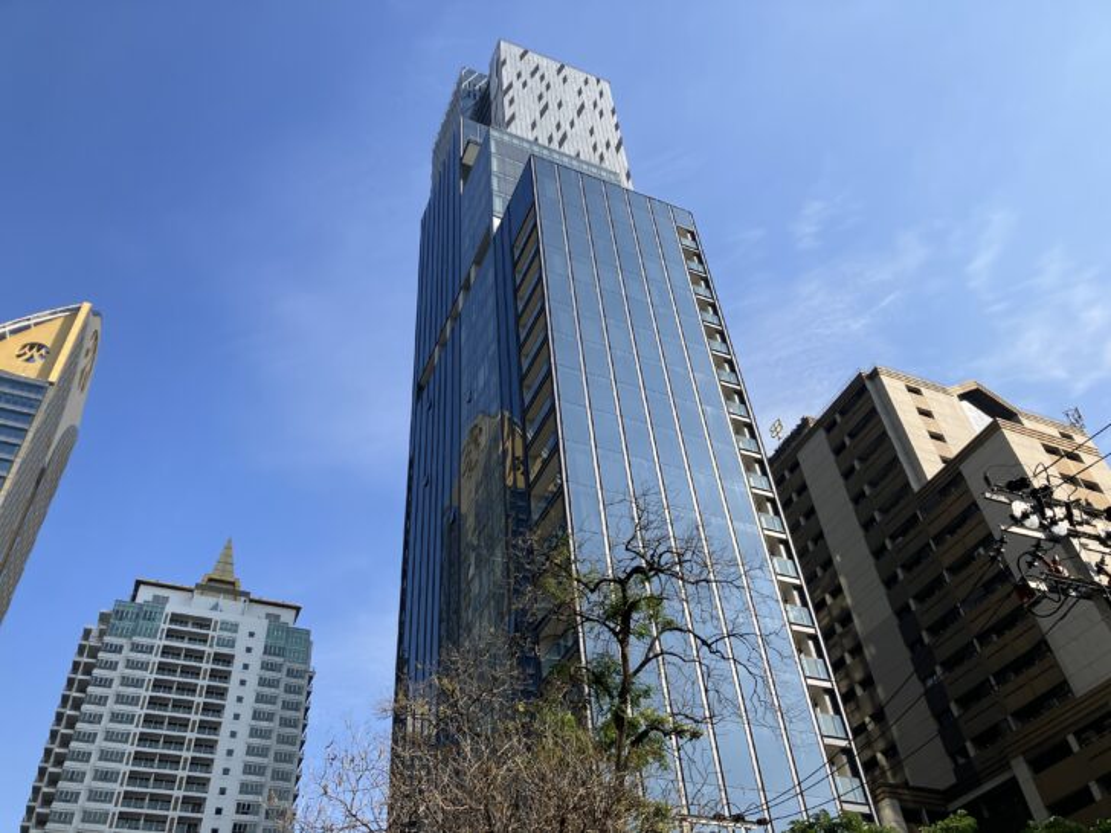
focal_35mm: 28
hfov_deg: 63.4
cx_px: 556
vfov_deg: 49.7
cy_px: 416
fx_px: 899
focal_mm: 3.99
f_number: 1.8
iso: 32
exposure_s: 1/1946
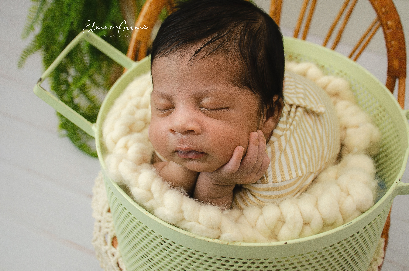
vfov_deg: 29.4
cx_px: 222
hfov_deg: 43.2
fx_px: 517
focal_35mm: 46
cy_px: 127
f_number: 4.5
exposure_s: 1/200
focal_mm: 27
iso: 250
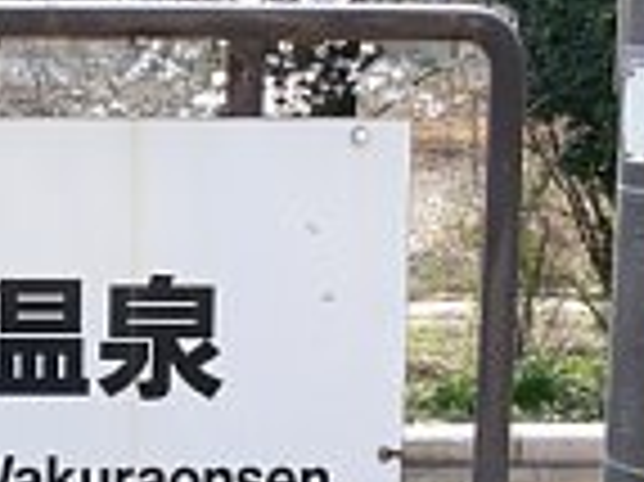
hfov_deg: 19.3
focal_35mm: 98
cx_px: -50
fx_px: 1822
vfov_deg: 15.0
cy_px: 401
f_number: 5.6
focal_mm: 7.4
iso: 80
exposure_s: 1/125
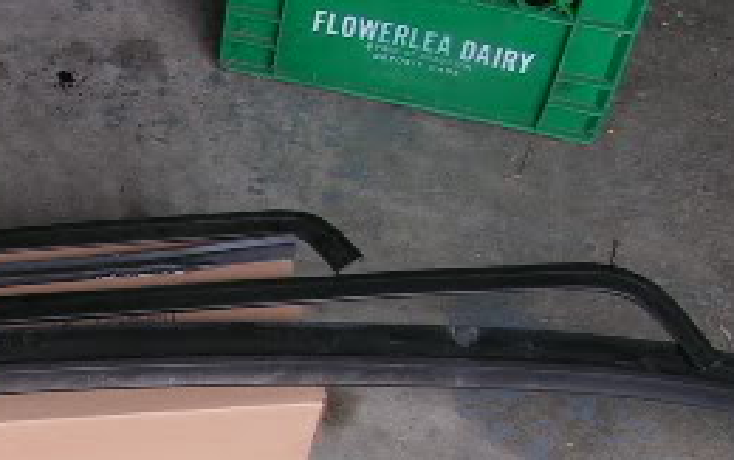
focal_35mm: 99
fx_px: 1982
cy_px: 398
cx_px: -40
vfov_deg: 13.2
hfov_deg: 20.2
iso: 50
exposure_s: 1/60
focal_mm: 6.3
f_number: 5.6
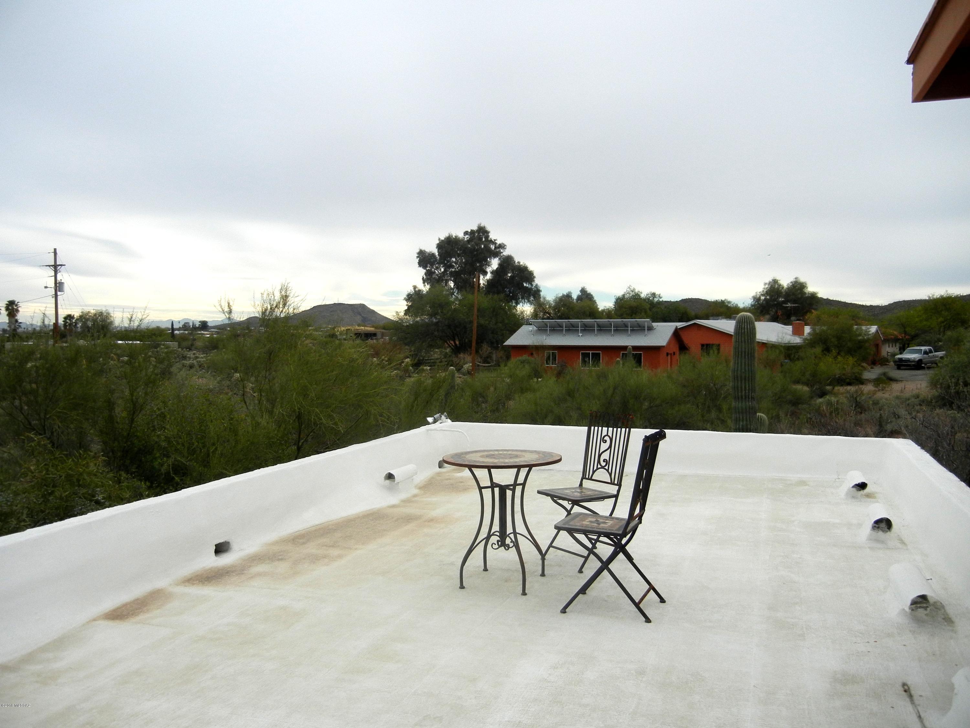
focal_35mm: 30
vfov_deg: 46.8
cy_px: 364
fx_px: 841
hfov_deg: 60.0
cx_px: 485
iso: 160
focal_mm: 5.4
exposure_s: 1/487
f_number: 7
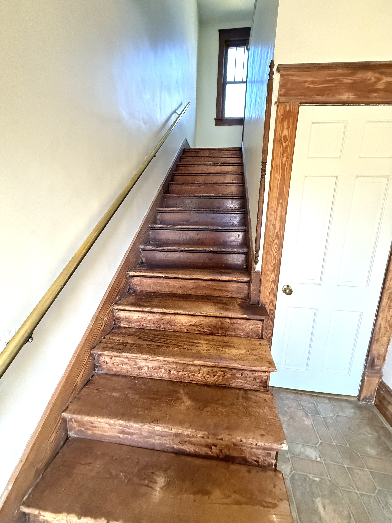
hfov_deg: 85.7
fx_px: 211
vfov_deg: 102.1
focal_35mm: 14
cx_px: 196
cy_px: 262
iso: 1000
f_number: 2.2
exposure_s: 1/60
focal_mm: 2.22
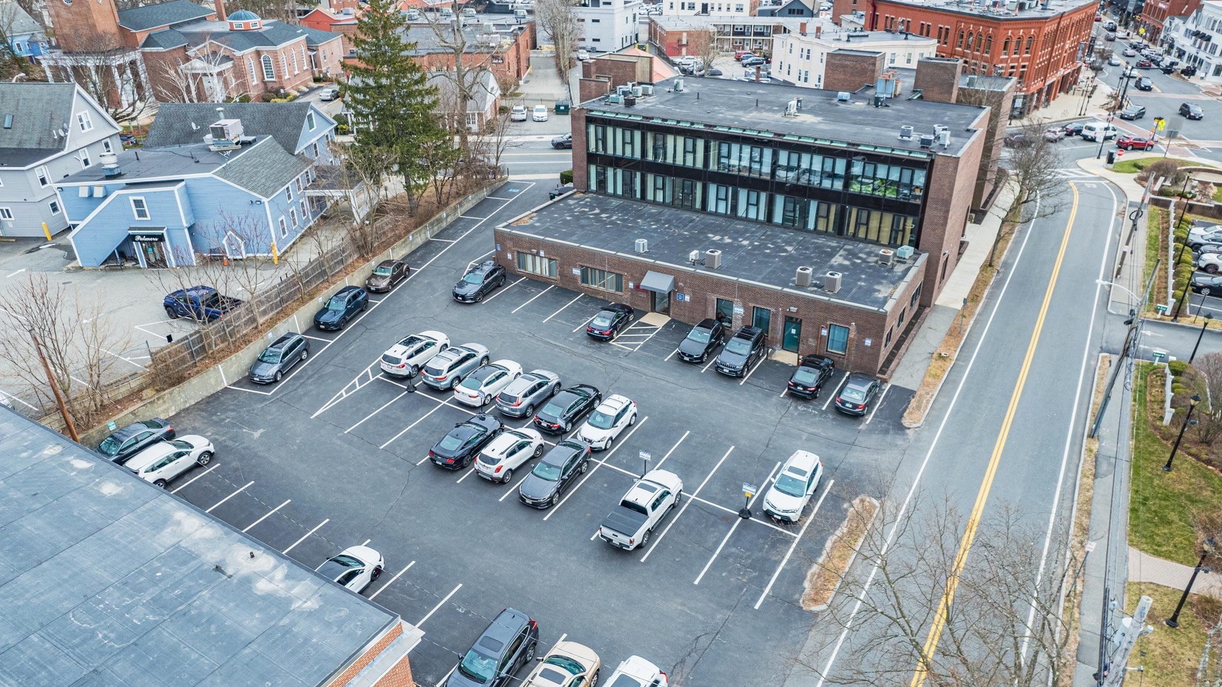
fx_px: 778
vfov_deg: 47.6
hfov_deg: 76.3
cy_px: 378
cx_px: 619
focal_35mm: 24
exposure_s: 1/730
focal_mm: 8.38
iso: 110
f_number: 2.8
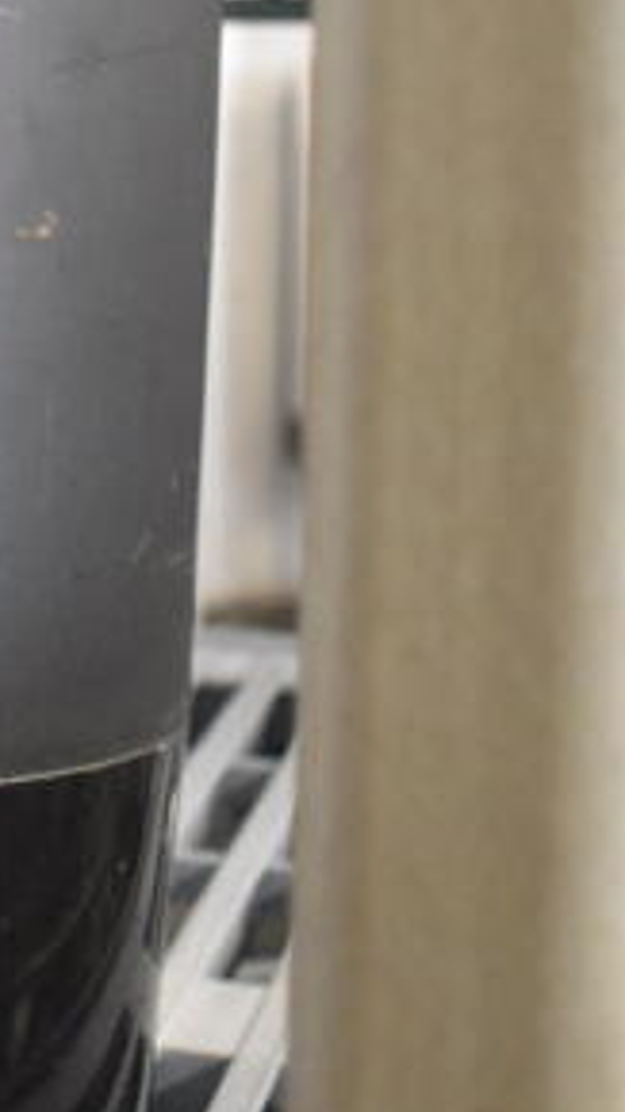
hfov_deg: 12.6
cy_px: 90
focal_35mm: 89
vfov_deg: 23.2
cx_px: -410
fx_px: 2624
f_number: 3.5
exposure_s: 1/125
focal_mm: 18
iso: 4000
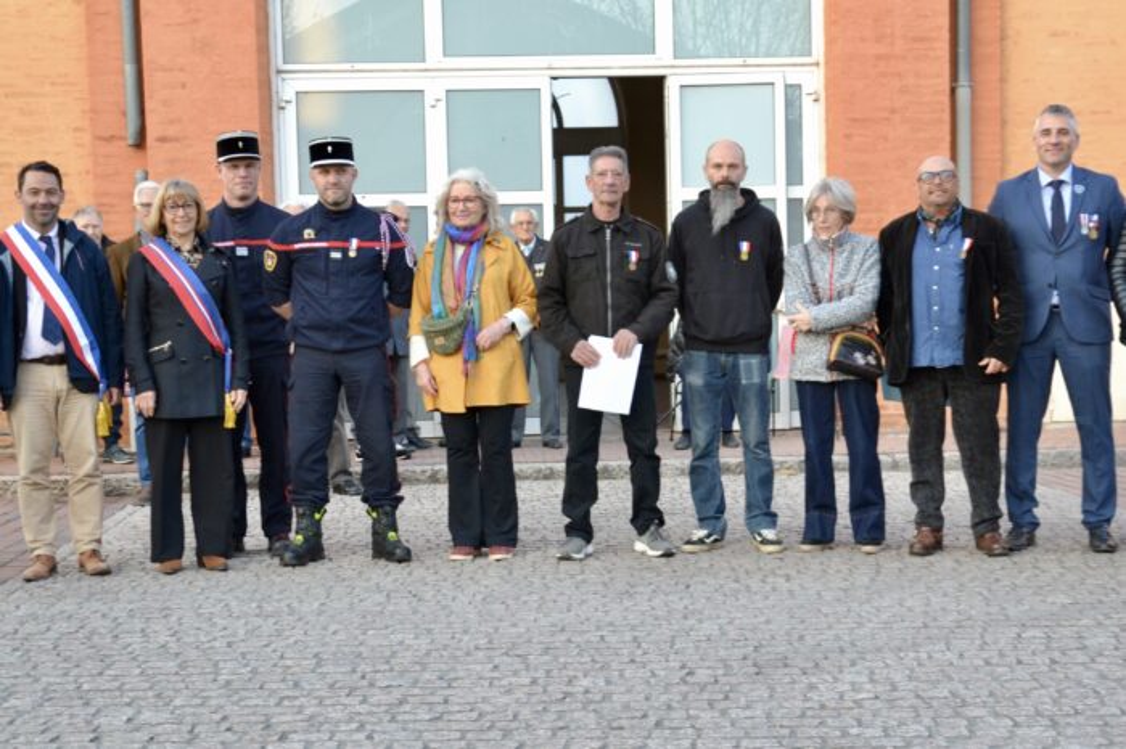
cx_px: 563
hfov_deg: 49.6
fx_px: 1219
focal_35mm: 39
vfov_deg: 34.2
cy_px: 374
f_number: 4.5
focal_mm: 26
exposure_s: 1/80
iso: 400
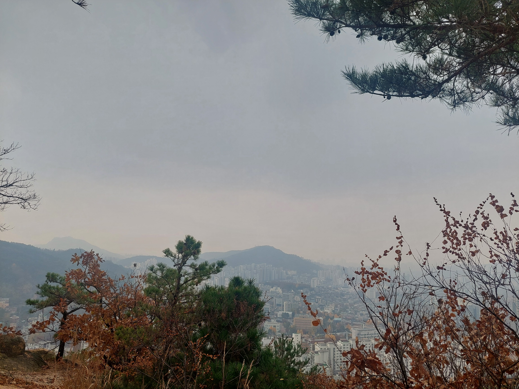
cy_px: 194
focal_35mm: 25
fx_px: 375
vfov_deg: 54.9
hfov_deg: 69.4
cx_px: 260
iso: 40
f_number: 1.8
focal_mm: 5.23
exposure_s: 1/544
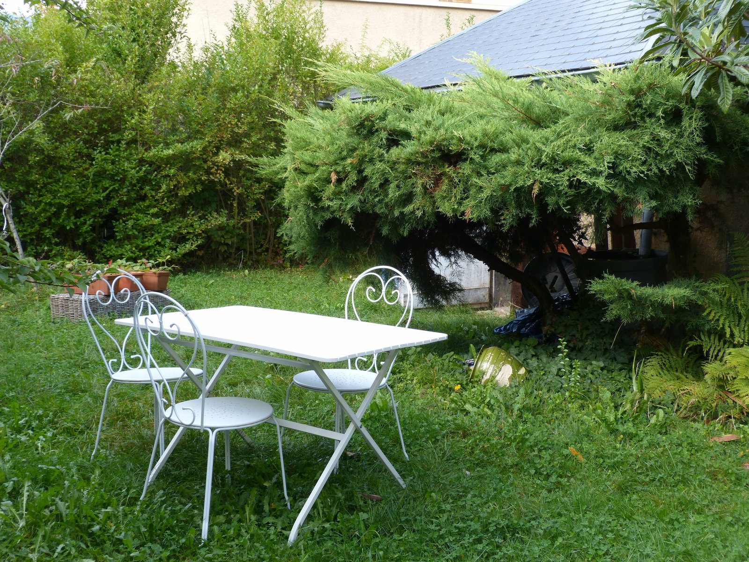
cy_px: 281
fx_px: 974
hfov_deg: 42.1
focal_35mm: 45
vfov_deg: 32.2
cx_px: 374
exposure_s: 1/125
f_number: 3.5
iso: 100
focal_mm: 8.1
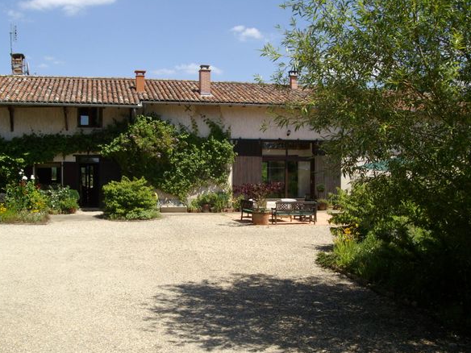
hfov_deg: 50.1
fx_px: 503
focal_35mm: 37
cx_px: 231
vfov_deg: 38.7
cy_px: 177
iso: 80
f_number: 4.8
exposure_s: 1/400
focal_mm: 6
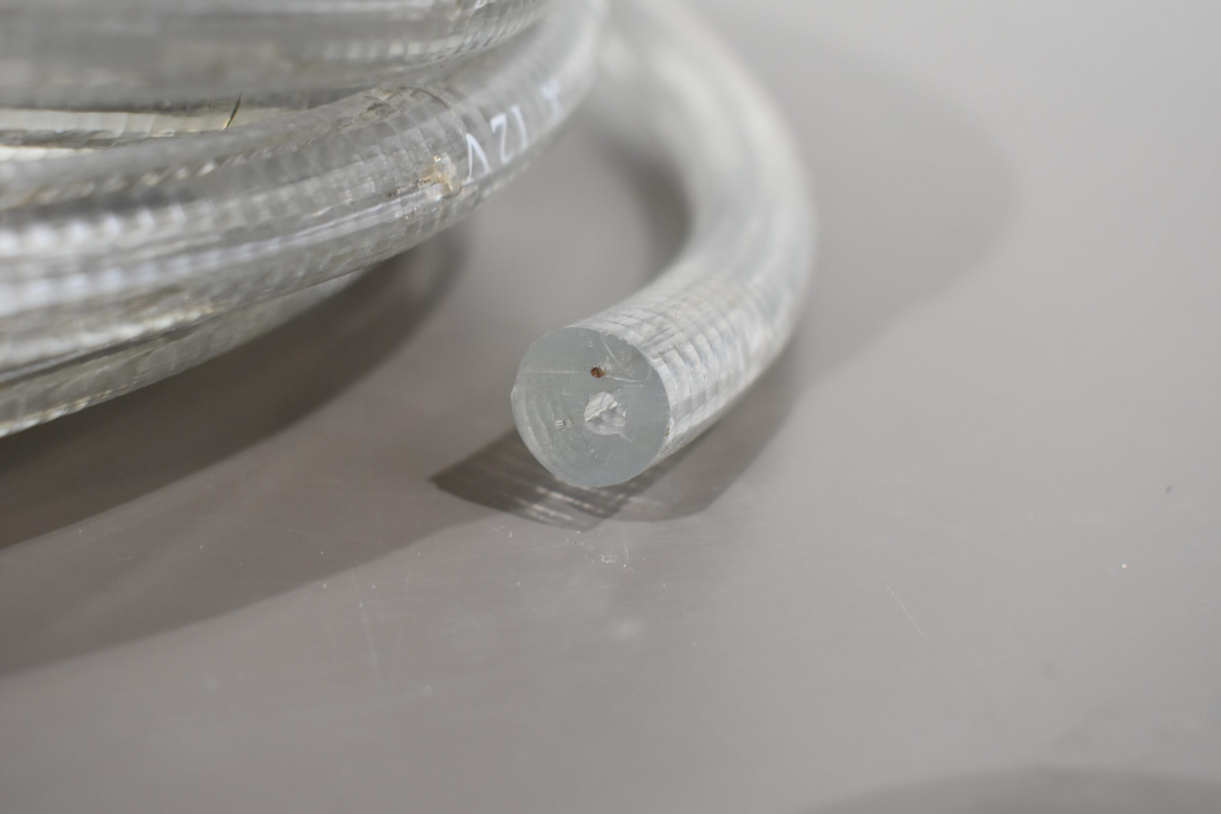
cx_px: 610
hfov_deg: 38.9
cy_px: 407
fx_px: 1730
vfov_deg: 26.5
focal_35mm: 51
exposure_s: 1/60
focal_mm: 34
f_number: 5.6
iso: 800
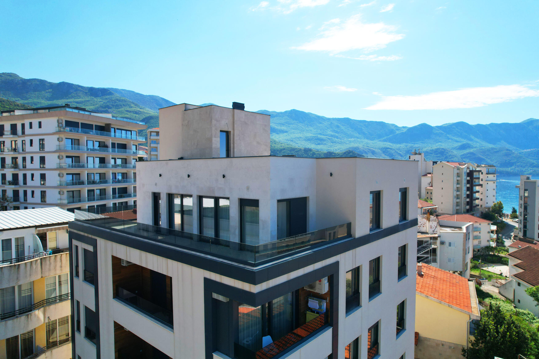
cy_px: 180
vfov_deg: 57.2
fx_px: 329
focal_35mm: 22
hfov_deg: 78.6
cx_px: 270
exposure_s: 1/3000
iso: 200
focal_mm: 8.38
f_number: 2.8
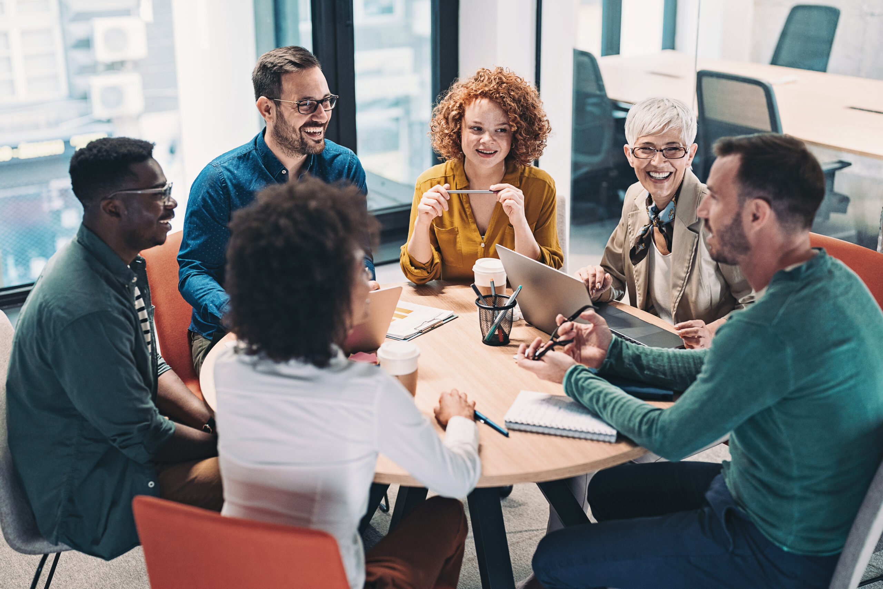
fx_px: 1226
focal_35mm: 50
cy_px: 294
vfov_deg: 27.0
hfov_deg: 39.6
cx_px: 442
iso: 1000
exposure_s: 1/320
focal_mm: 50
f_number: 1.8
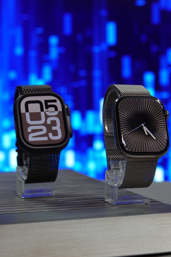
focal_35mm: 79
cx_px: 62
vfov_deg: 25.7
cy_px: 127
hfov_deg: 17.3
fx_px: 562
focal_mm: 18.92
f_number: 3.2
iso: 200
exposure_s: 1/60
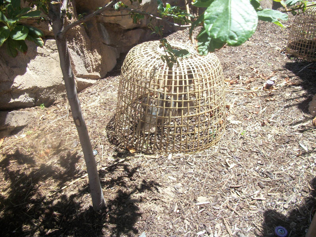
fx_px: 292
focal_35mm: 32
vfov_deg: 44.2
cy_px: 118
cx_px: 158
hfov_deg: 56.8
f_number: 8.8
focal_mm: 5.7
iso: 80
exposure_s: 1/60
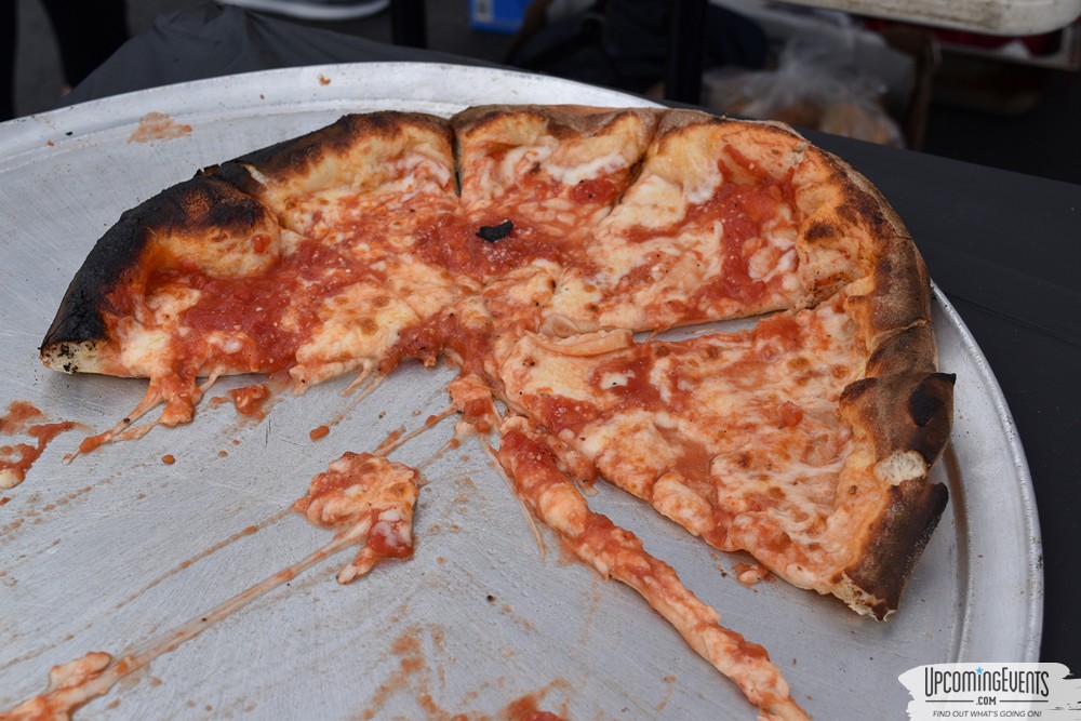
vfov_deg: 28.1
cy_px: 360
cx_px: 540
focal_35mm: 48
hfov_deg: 41.1
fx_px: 1441
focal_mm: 32
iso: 200
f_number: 9
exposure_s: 1/320
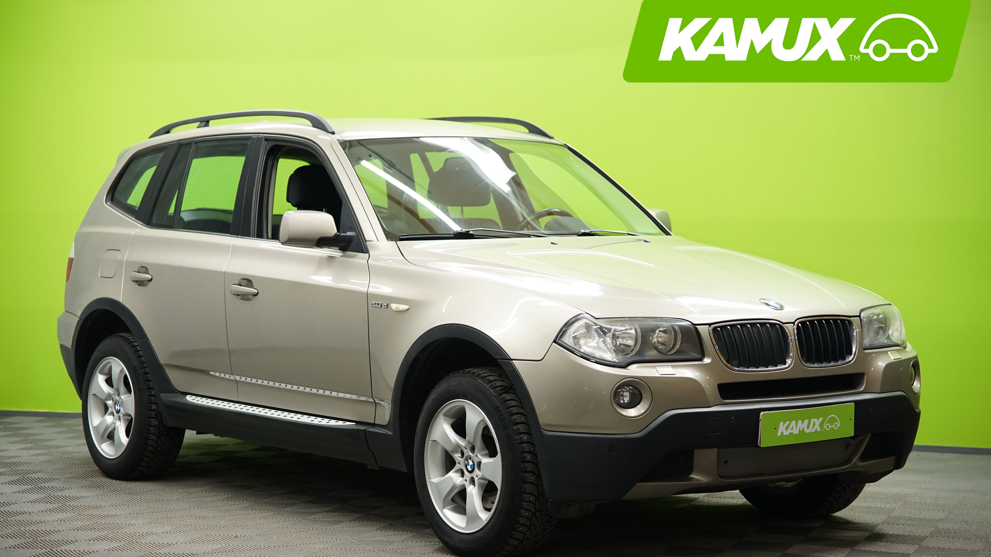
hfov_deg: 28.2
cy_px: 298
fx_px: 1971
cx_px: 497
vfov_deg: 16.1
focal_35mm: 75
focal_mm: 71
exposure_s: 1/30
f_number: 3.2
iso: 500
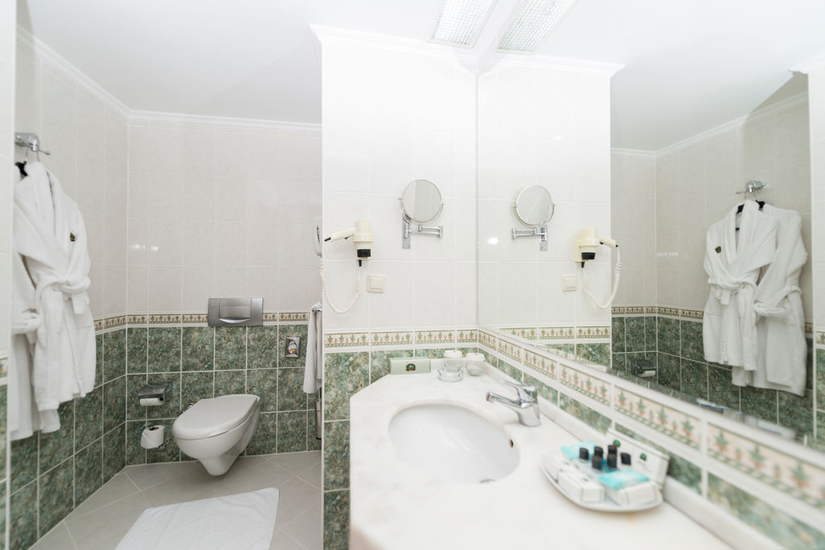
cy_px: 275
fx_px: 321
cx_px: 412
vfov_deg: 81.2
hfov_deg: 104.2
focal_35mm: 14
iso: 100
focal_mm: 14
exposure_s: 1/50
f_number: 2.8
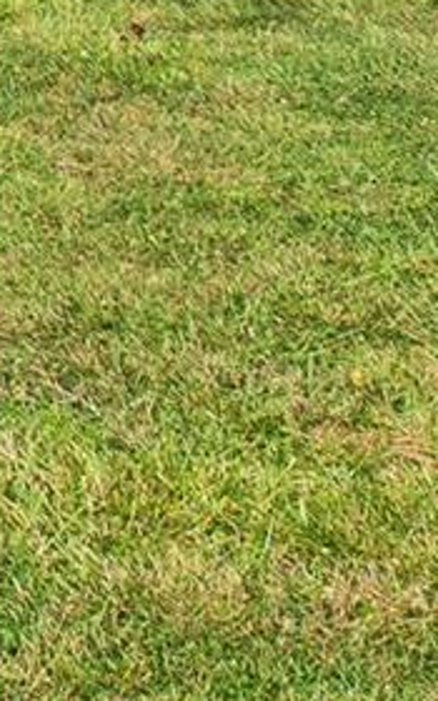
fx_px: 2559
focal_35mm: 134
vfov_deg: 13.9
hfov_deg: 8.8
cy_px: -562
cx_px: -638
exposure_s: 1/250
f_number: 8
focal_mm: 12
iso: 100
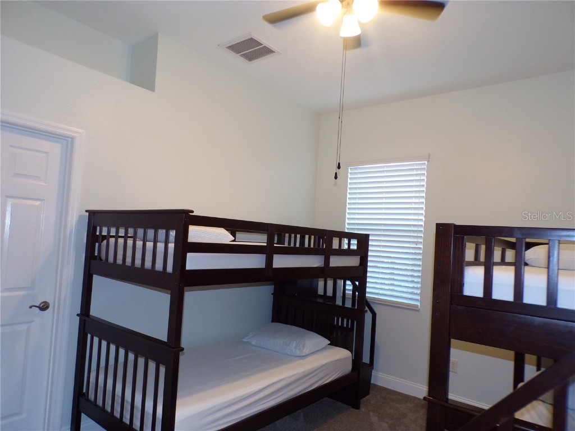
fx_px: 399
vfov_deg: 56.8
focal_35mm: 24
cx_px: 288
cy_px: 216
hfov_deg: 71.6
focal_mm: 4.3
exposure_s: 1/34
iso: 200
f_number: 3
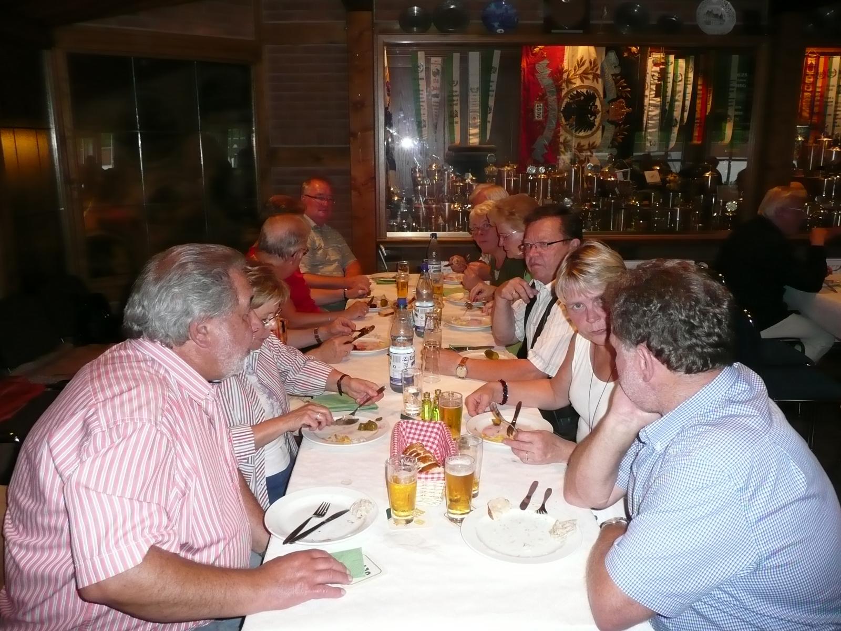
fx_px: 680
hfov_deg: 63.4
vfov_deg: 49.7
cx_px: 420
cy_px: 316
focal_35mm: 28
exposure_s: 1/30
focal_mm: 4.6
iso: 250
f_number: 3.3
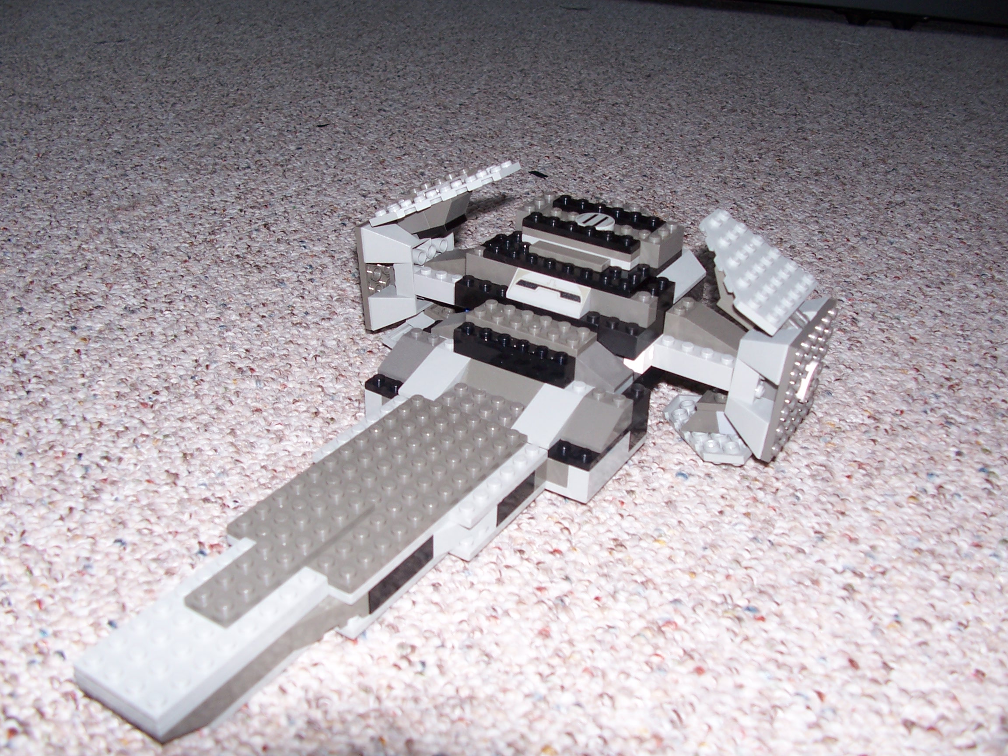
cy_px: 378
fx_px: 1019
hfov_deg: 52.6
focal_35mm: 35
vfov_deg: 40.7
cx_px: 504
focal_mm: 6
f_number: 2.8
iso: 80
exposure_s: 1/60
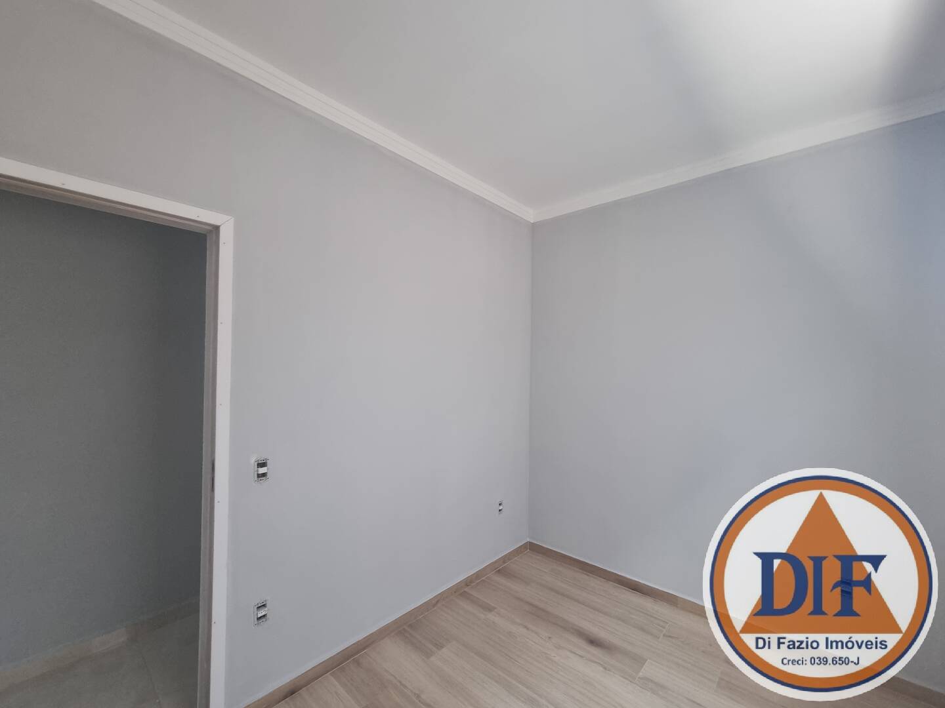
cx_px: 472
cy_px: 354
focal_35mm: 13
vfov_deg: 89.9
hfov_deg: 106.2
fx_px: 355
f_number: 2.2
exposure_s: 1/60
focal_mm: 2.2
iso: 200
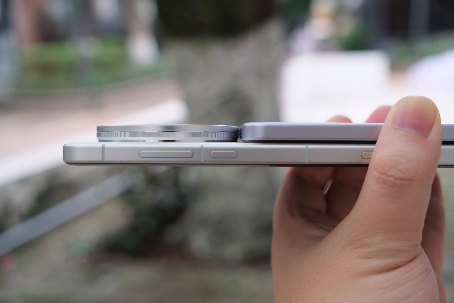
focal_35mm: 45
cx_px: 227
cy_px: 152
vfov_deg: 29.9
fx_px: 567
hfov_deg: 43.6
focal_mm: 29.9
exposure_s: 1/110
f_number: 3.6
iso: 400
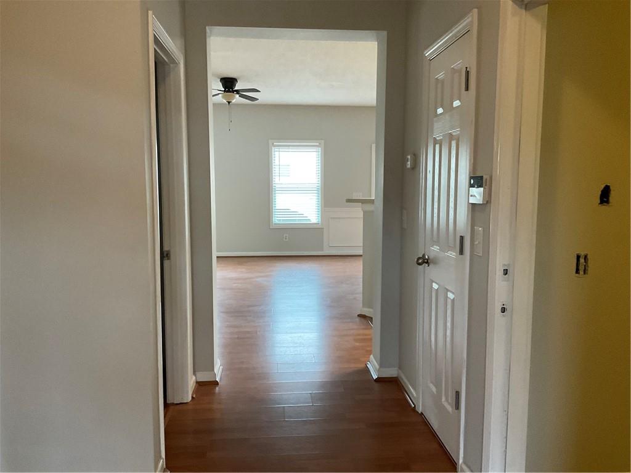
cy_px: 236
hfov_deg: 61.7
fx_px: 529
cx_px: 316
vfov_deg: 48.2
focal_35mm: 29
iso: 200
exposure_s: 1/60
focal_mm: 3
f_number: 1.8
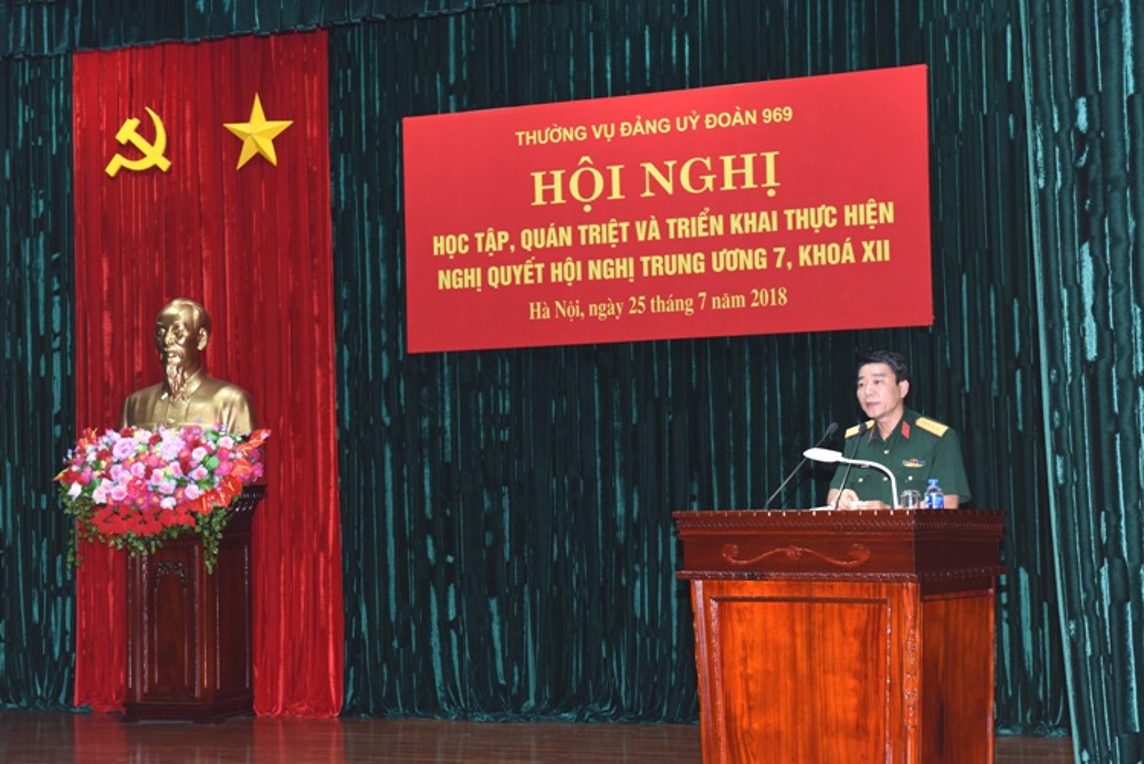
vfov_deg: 19.5
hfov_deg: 28.8
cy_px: 382
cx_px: 572
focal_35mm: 70
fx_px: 2225
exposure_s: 1/80
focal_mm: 70
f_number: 8
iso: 1000
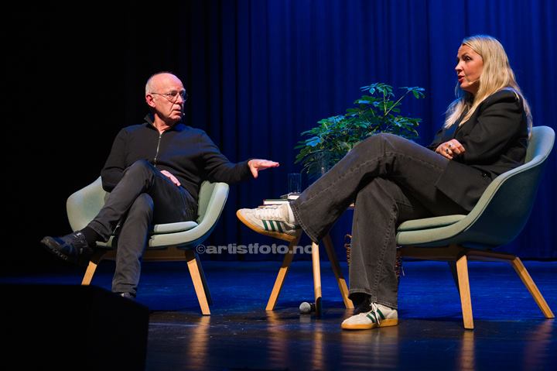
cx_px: 278
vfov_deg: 26.4
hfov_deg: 38.9
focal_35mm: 51
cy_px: 186
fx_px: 789
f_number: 4
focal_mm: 51
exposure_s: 1/250
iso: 1250
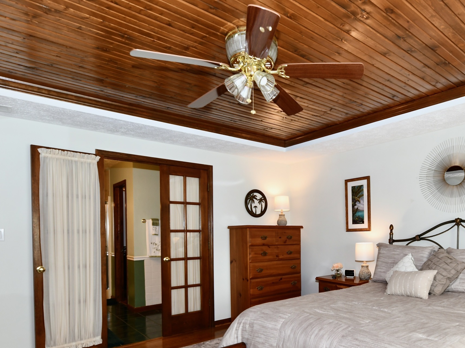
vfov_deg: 55.2
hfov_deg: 70.3
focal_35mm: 24
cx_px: 294
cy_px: 241
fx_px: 322
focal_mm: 14
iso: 640
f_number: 6.3
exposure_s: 1/60
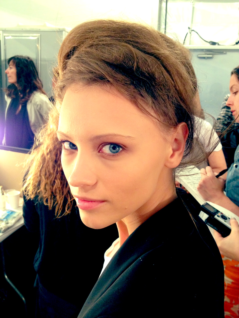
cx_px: 120
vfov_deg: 52.6
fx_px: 322
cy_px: 159
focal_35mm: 35
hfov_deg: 40.7
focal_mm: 4.28
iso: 160
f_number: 2.4
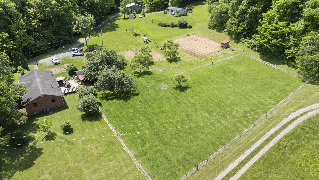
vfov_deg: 47.5
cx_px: 154
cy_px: 106
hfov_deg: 76.3
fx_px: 203
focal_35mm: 24
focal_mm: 8.38
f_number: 2.8
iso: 110
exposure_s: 1/640
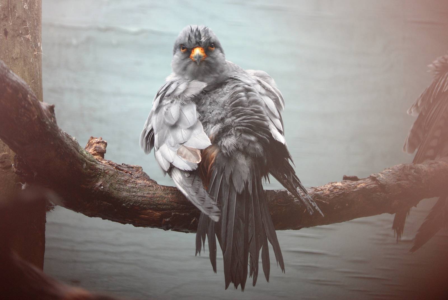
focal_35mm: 180
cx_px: 224
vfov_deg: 7.7
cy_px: 150
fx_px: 2243
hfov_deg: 11.4
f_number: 4.2
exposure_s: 1/320
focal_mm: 120
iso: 400
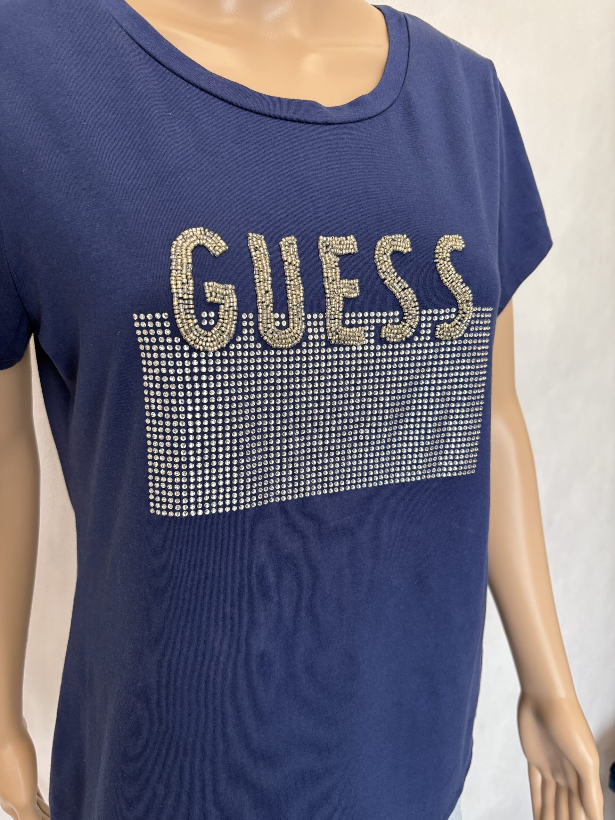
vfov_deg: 67.3
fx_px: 616
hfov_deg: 53.1
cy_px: 410
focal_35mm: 26
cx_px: 308
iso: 125
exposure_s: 1/50
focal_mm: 5.96
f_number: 1.6
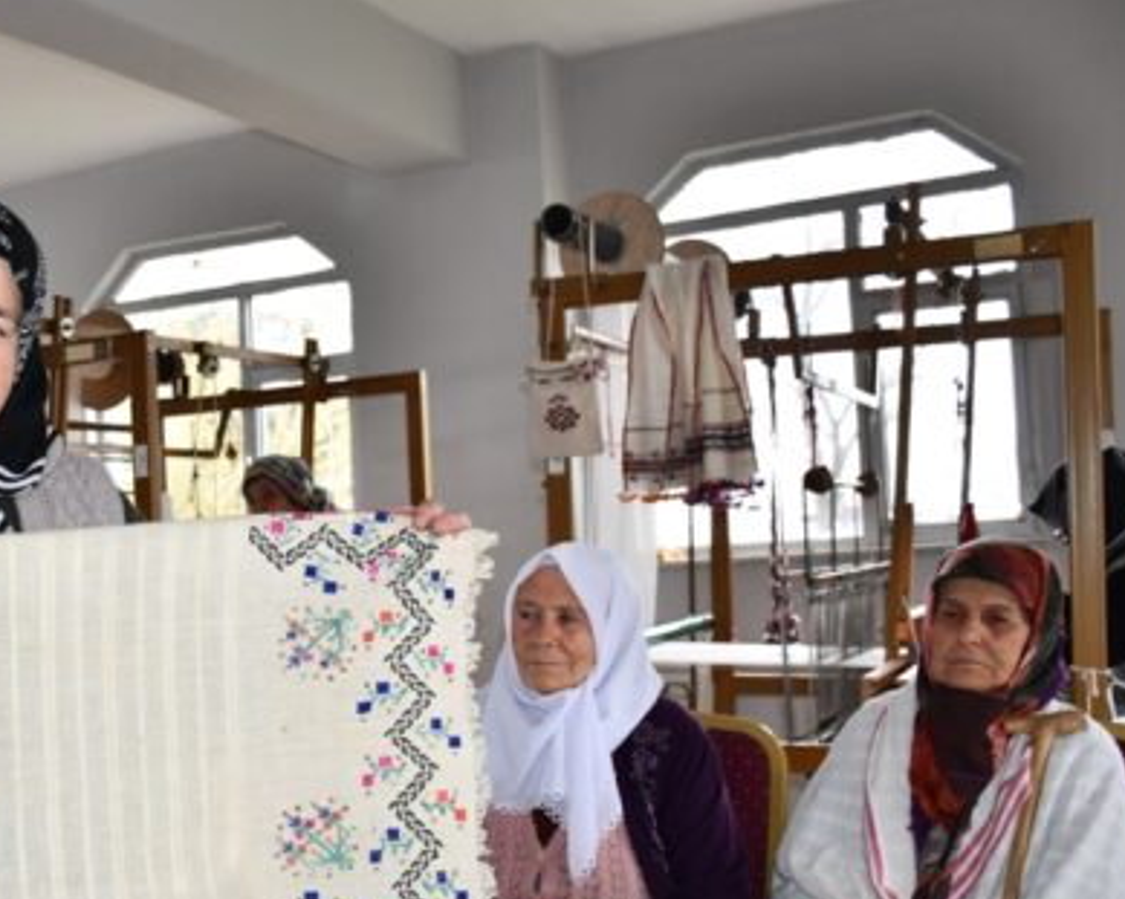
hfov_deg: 42.2
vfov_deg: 35.4
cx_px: 247
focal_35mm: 42
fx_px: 1398
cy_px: 569
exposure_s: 1/125
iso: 400
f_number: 3.5
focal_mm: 18
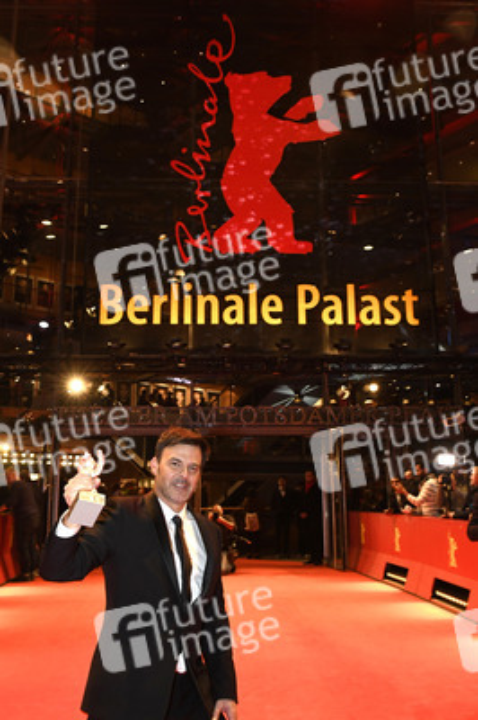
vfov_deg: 57.3
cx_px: 239
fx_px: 658
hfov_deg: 39.9
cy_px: 360
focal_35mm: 33
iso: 1600
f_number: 6.3
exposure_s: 1/125
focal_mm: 22
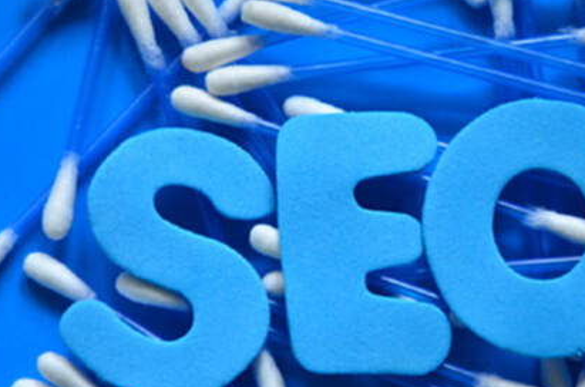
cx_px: 363
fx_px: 3724
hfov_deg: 9.0
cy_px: 220
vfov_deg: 6.0
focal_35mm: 230
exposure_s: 1/8
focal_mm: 105
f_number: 5.6
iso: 100
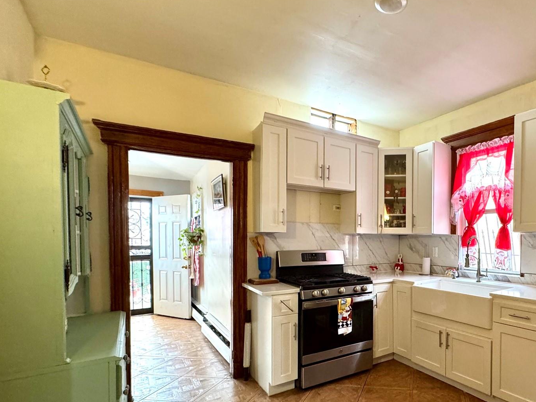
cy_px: 246
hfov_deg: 74.5
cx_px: 388
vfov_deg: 62.8
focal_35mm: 21
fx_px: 325
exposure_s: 1/60
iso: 320
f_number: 2.2
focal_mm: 2.22
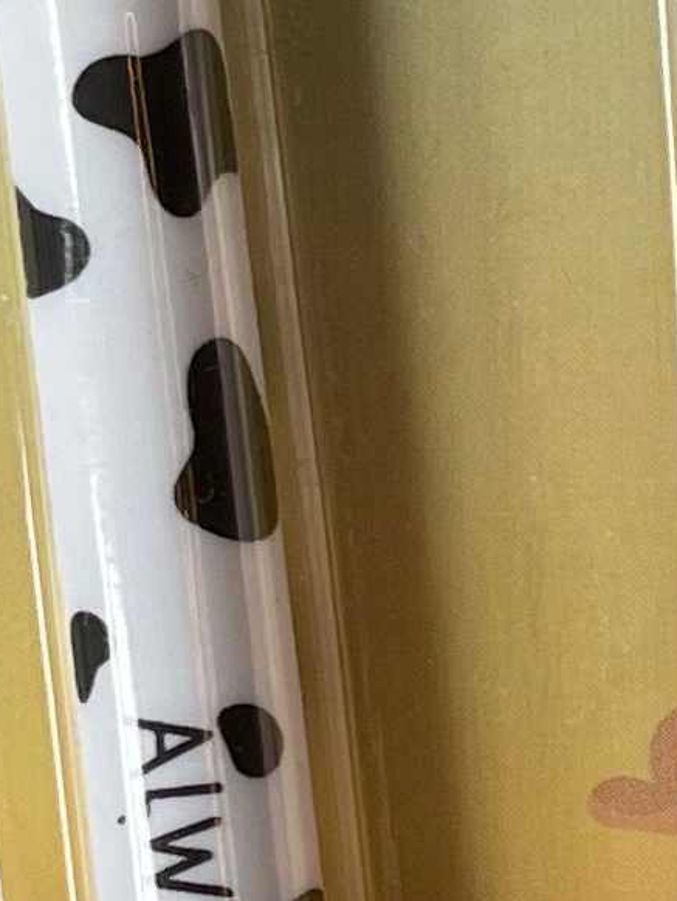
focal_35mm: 180
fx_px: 4690
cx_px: 1057
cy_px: 817
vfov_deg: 10.9
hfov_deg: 8.1
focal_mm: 4.2
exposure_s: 1/100
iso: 80
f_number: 1.6
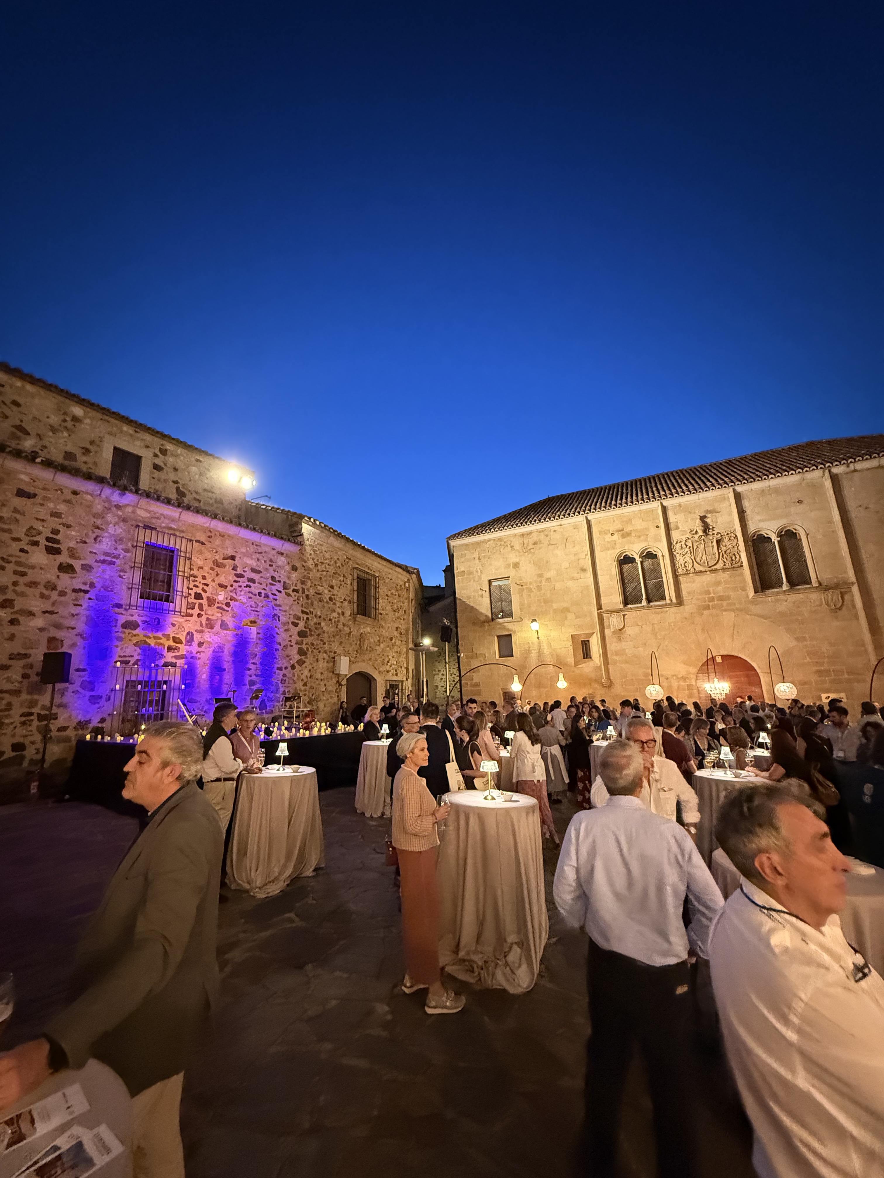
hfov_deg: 85.7
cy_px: 589
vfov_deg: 102.1
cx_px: 442
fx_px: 477
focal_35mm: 14
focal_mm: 2.22
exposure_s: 1/33
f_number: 2.2
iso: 1000
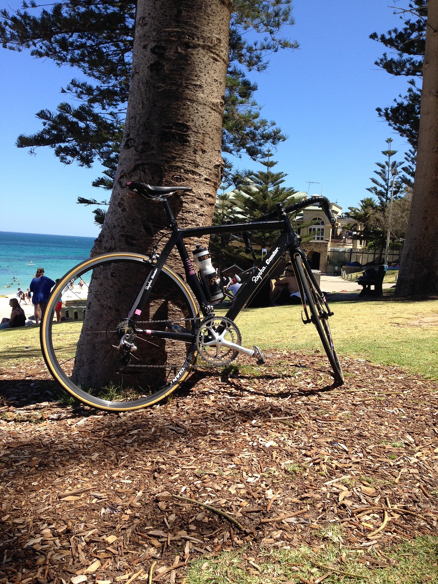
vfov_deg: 55.4
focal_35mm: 33
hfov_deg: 42.9
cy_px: 292
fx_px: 557
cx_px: 219
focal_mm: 4.12
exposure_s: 1/1178
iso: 50
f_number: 2.4
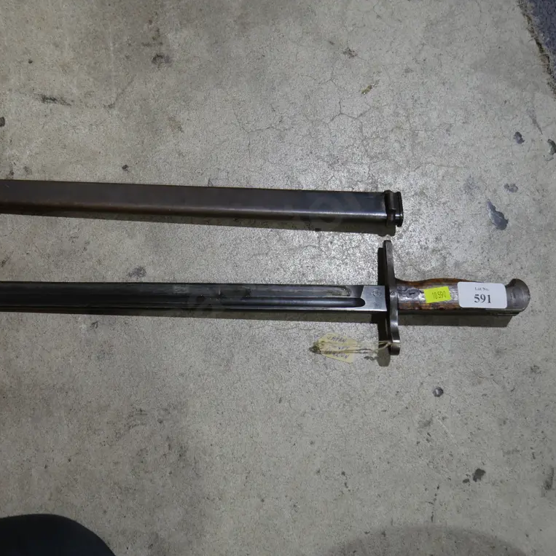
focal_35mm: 38
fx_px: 691
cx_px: 239
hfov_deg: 43.7
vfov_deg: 43.9
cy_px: 278
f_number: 3.6
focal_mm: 16
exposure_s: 1/80
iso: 200
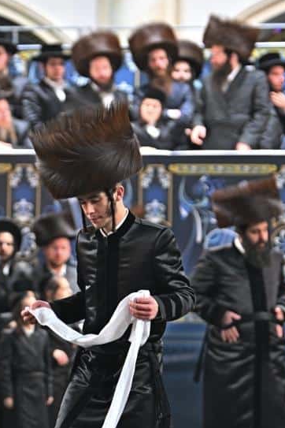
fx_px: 4097
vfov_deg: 6.0
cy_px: 205
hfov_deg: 4.0
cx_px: 96
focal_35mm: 345
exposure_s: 1/320
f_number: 2.8
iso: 1000
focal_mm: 122
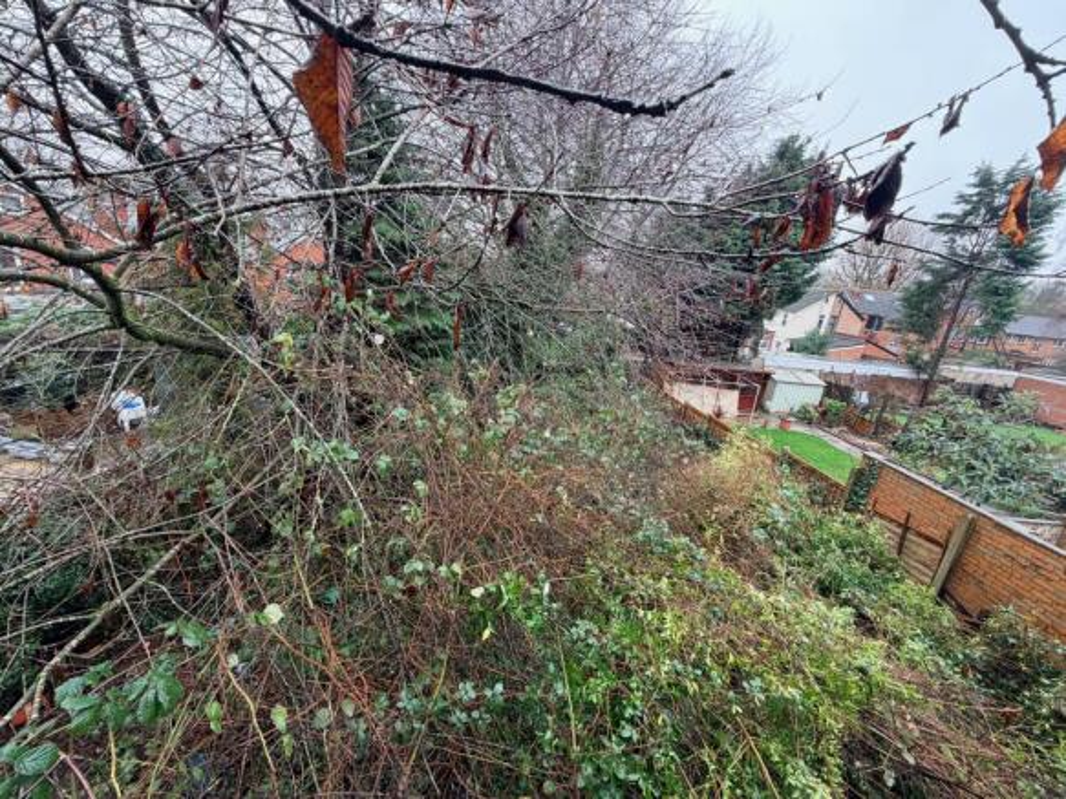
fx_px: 431
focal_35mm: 14
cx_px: 533
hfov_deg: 102.1
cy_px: 400
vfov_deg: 85.7
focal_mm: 2.22
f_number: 2.2
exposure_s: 1/121
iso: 100
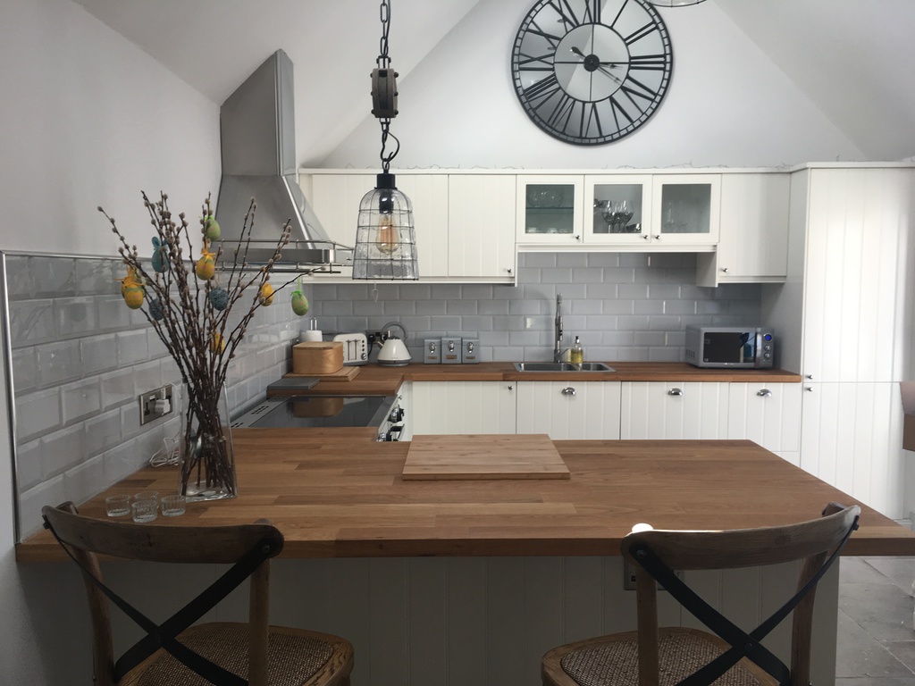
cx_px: 458
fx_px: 767
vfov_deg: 48.2
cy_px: 343
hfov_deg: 61.7
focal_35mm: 29
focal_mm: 4.15
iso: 40
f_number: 2.2
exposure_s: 1/100
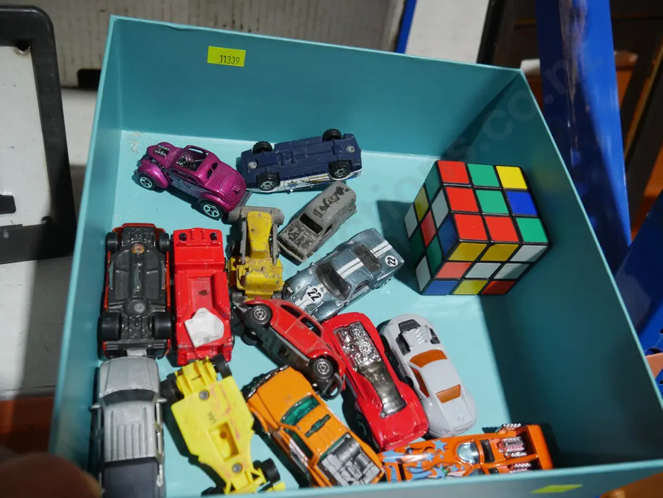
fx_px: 575
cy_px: 249
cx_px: 332
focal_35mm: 30
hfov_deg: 59.9
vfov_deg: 46.8
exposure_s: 1/60
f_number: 3.6
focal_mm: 15
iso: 320
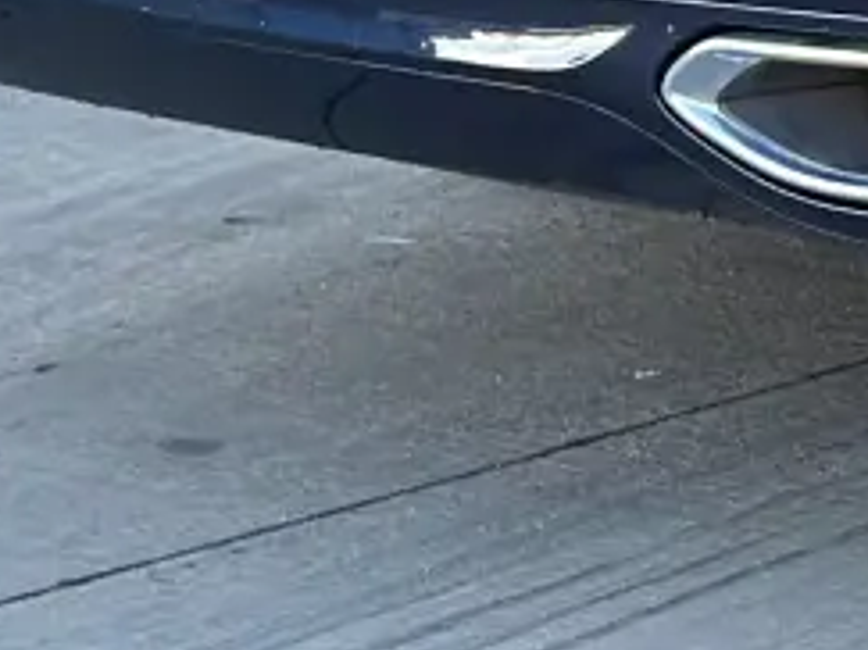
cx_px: 2104
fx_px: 7143
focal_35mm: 285
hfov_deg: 6.6
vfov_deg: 5.2
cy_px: -450
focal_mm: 6.86
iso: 80
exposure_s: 1/214
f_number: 1.78
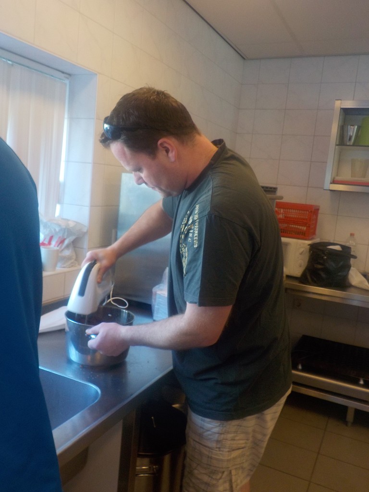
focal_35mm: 30
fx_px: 426
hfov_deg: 46.8
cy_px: 246
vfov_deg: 60.0
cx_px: 184
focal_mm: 4.1
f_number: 3.3
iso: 160
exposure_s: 1/30
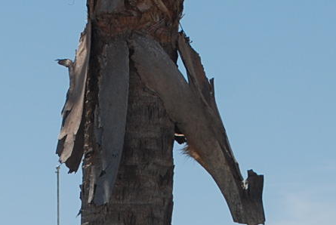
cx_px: 51
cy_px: 417
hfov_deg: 9.0
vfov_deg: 5.9
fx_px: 2132
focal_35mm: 228
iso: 100
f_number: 8
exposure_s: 1/250
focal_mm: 35
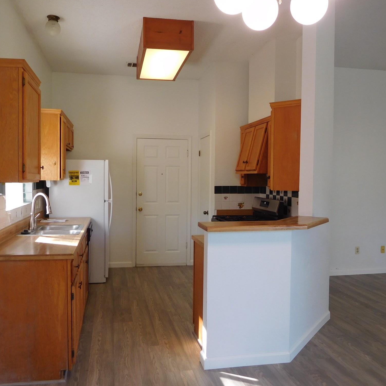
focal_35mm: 30
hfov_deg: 54.0
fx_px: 378
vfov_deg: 54.0
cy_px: 194
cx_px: 181
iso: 125
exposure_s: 1/40
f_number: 3.4
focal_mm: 4.5
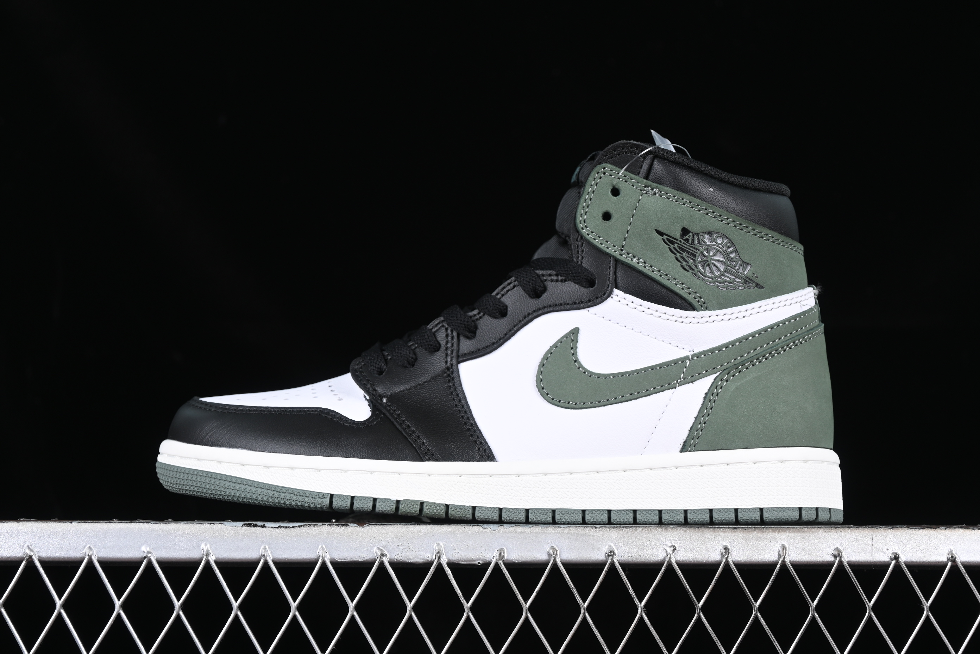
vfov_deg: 18.2
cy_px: 327
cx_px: 490
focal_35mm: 75
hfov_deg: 27.0
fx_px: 2042
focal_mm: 50
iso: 160
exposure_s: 1/60
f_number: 6.3
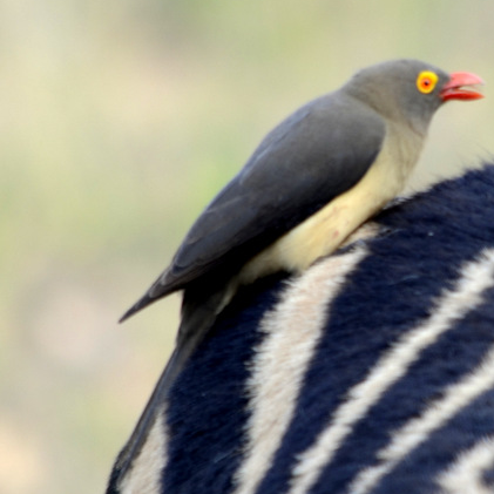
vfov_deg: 1.9
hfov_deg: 1.9
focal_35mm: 928
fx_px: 14983
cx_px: 591
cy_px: 362
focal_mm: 300
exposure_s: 1/80
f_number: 6.3
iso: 125
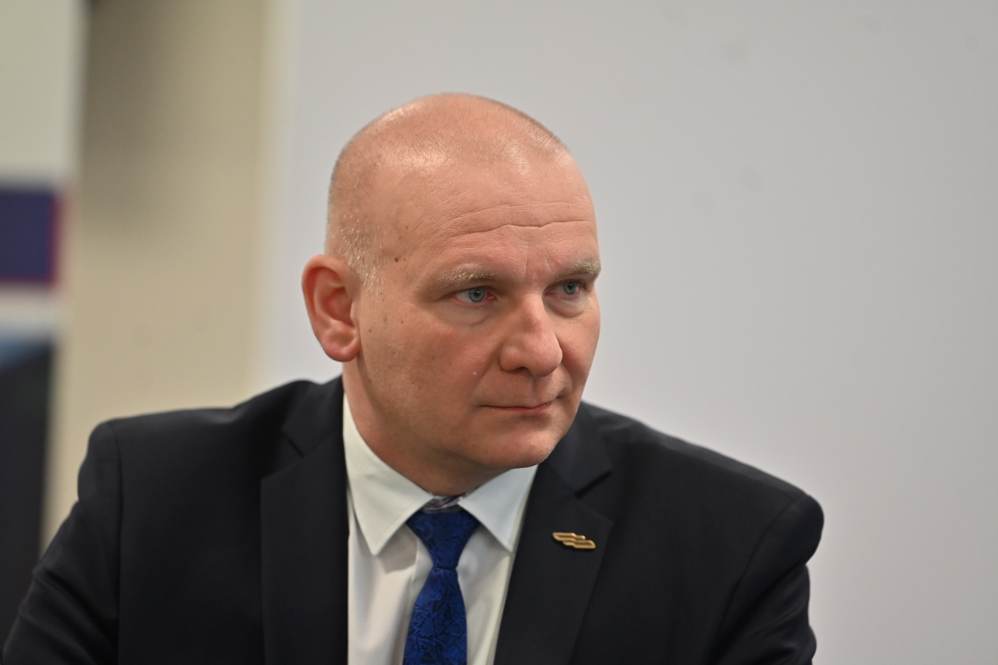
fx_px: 4990
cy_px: 332
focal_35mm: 180
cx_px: 499
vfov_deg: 7.6
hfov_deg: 11.4
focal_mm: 180
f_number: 2.8
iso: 1100
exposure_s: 1/200
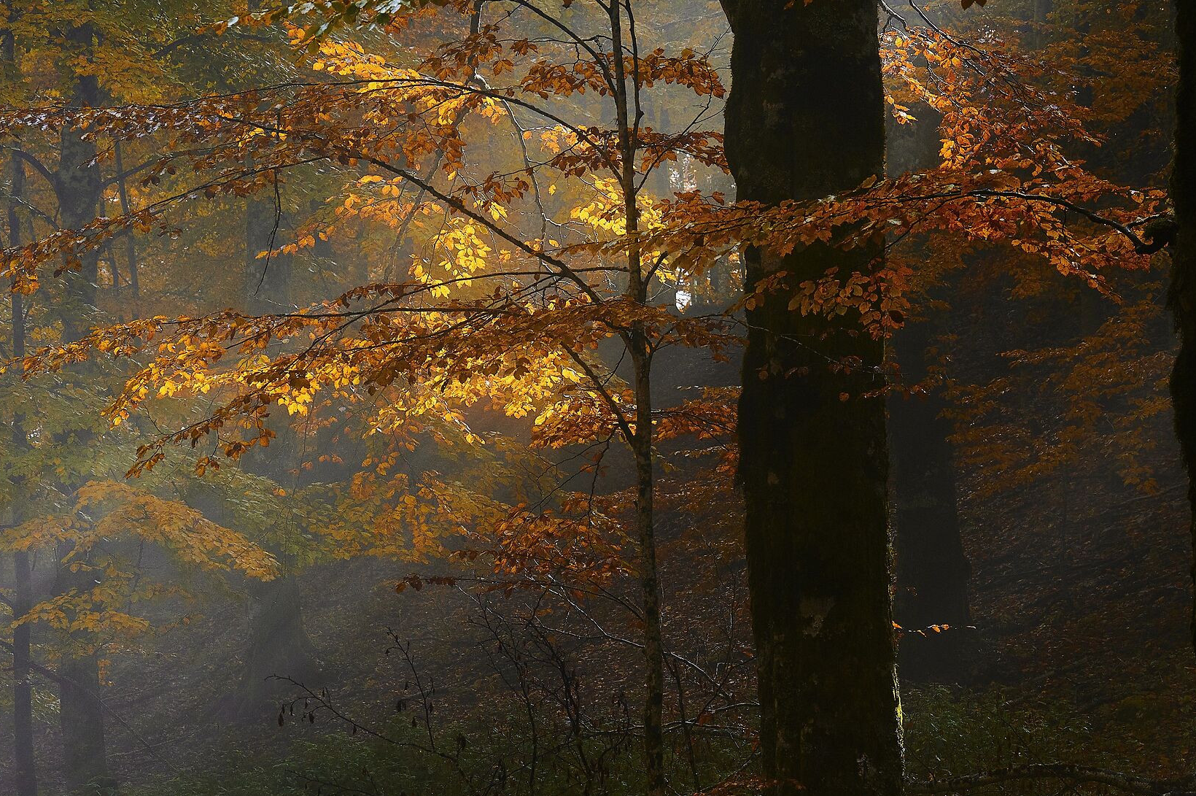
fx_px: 5345
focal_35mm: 161
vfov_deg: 8.5
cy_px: 559
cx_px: 551
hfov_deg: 12.8
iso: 400
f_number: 9
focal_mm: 110
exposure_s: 1/160
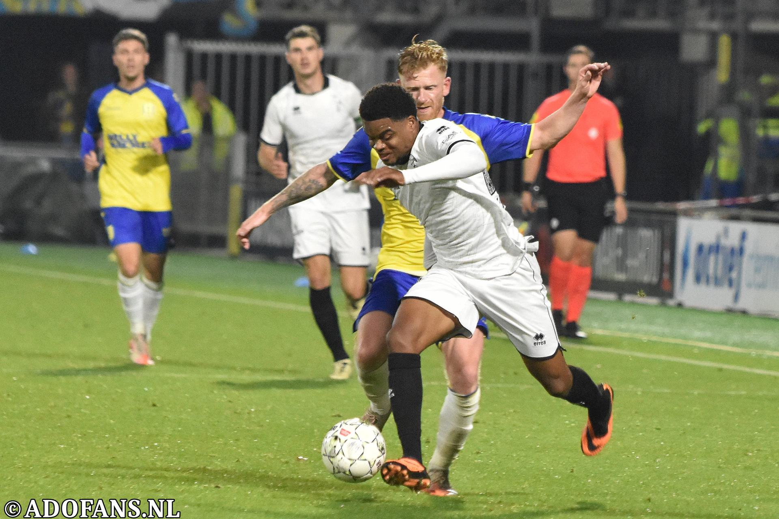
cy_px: 260
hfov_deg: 8.6
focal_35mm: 240
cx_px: 390
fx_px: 5193
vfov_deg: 5.7
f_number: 2.8
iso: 2500
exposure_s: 1/640
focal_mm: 160
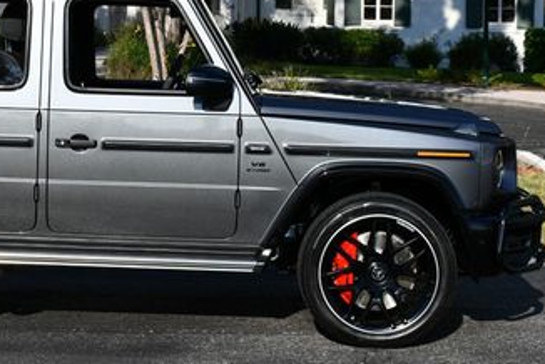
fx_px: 1727
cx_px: 89
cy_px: 53
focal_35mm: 114
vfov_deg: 12.0
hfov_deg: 17.7
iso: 100
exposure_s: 1/320
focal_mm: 29
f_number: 9
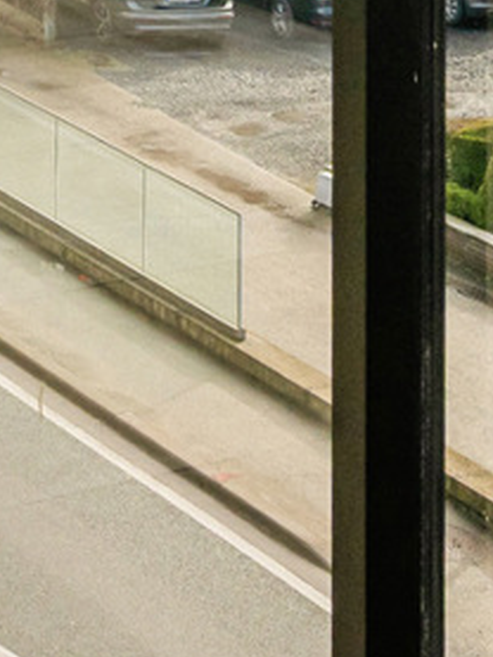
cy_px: -885
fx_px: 2917
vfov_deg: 11.0
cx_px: -604
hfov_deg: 8.9
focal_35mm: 154
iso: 200
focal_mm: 20.5
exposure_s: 1/320
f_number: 9
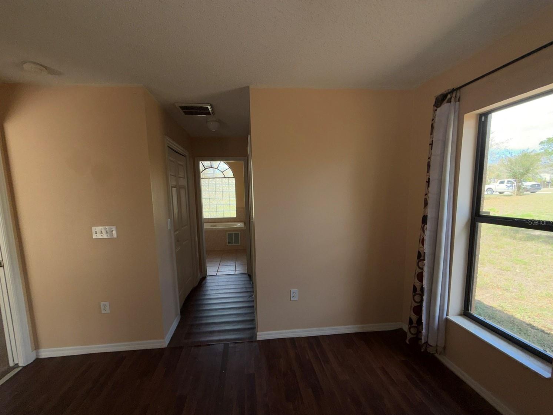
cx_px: 267
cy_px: 222
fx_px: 240
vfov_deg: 81.6
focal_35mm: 15
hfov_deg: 98.1
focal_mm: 2.22
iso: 16
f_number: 2.2
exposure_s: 1/148
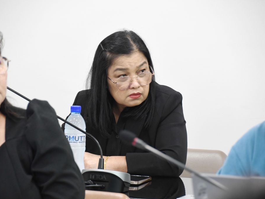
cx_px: 128
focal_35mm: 261
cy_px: 100
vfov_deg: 5.7
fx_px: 1998
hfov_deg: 7.6
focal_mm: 160
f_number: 6
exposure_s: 1/30
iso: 1600
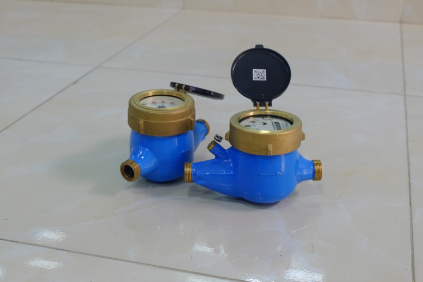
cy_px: 141
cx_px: 212
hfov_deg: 40.4
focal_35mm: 49
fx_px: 576
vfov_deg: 27.5
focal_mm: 32.5
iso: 640
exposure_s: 1/30
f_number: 5
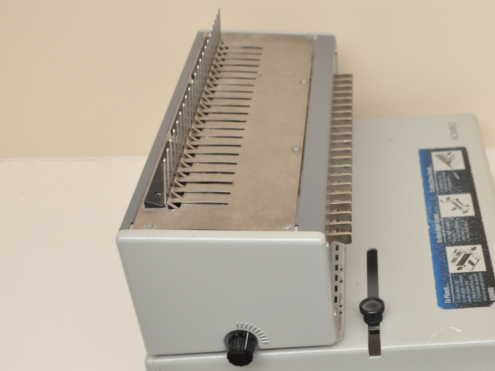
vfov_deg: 24.4
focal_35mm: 60
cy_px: 179
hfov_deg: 31.4
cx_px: 395
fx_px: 858
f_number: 6.3
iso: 800
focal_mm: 24
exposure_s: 1/15
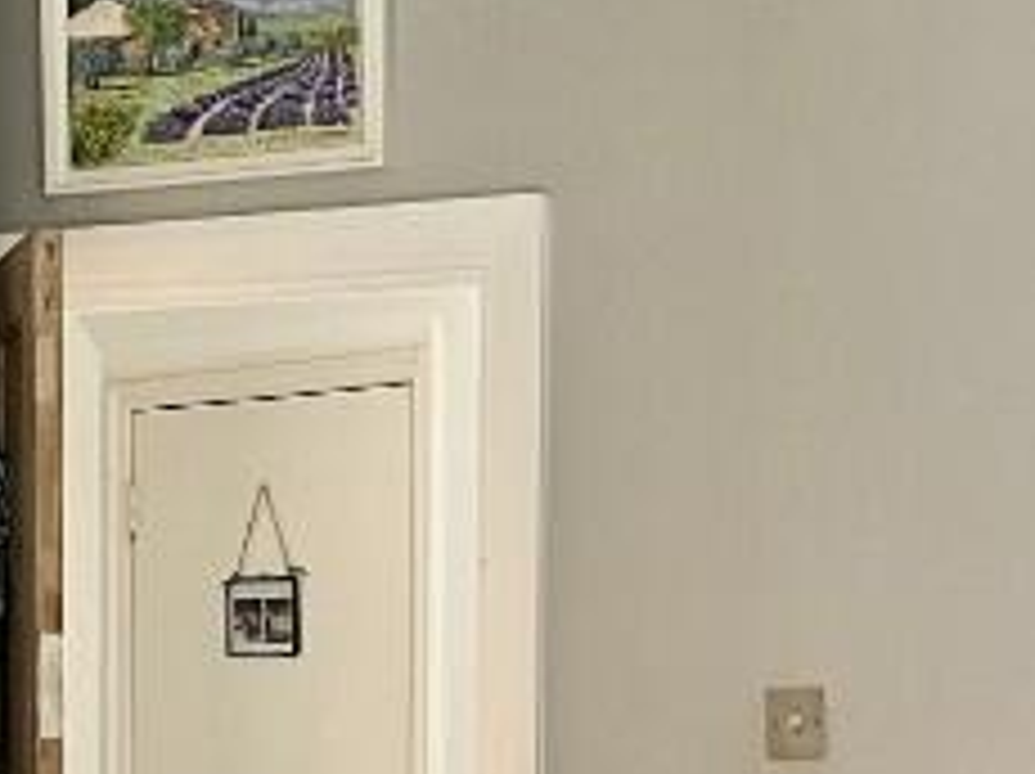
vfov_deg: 12.6
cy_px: 774
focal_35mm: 116
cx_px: -14
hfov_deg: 16.6
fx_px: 3465
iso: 500
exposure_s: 1/43
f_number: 1.6
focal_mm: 5.1
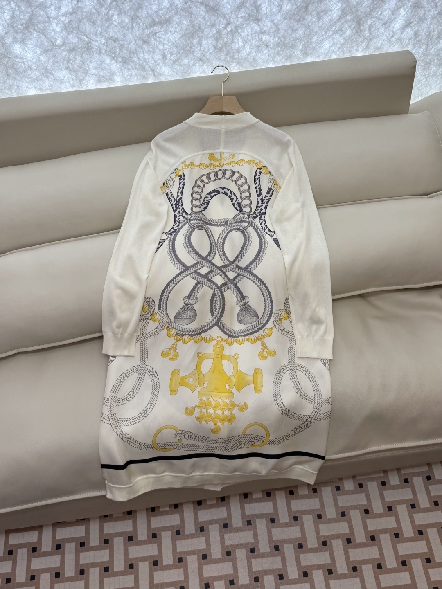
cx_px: 221
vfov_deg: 71.6
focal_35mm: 24
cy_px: 294
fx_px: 409
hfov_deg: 56.8
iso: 80
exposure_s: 1/555
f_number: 1.78
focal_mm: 6.76
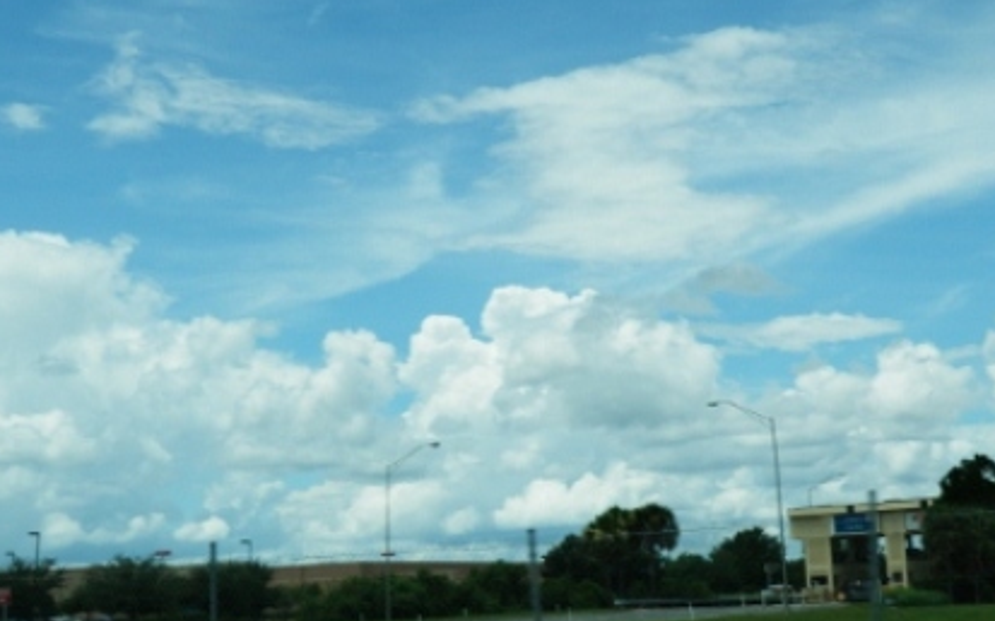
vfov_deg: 20.6
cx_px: 496
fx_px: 1708
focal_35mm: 63
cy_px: 366
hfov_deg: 32.5
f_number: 11.2
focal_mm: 8.9
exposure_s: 1/160
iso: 80
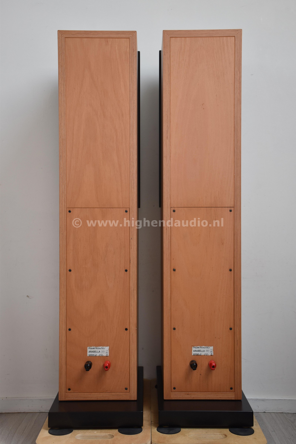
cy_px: 222
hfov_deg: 28.1
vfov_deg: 41.1
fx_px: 592
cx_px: 148
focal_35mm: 48
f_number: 5
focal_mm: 32
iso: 400
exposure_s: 1/100
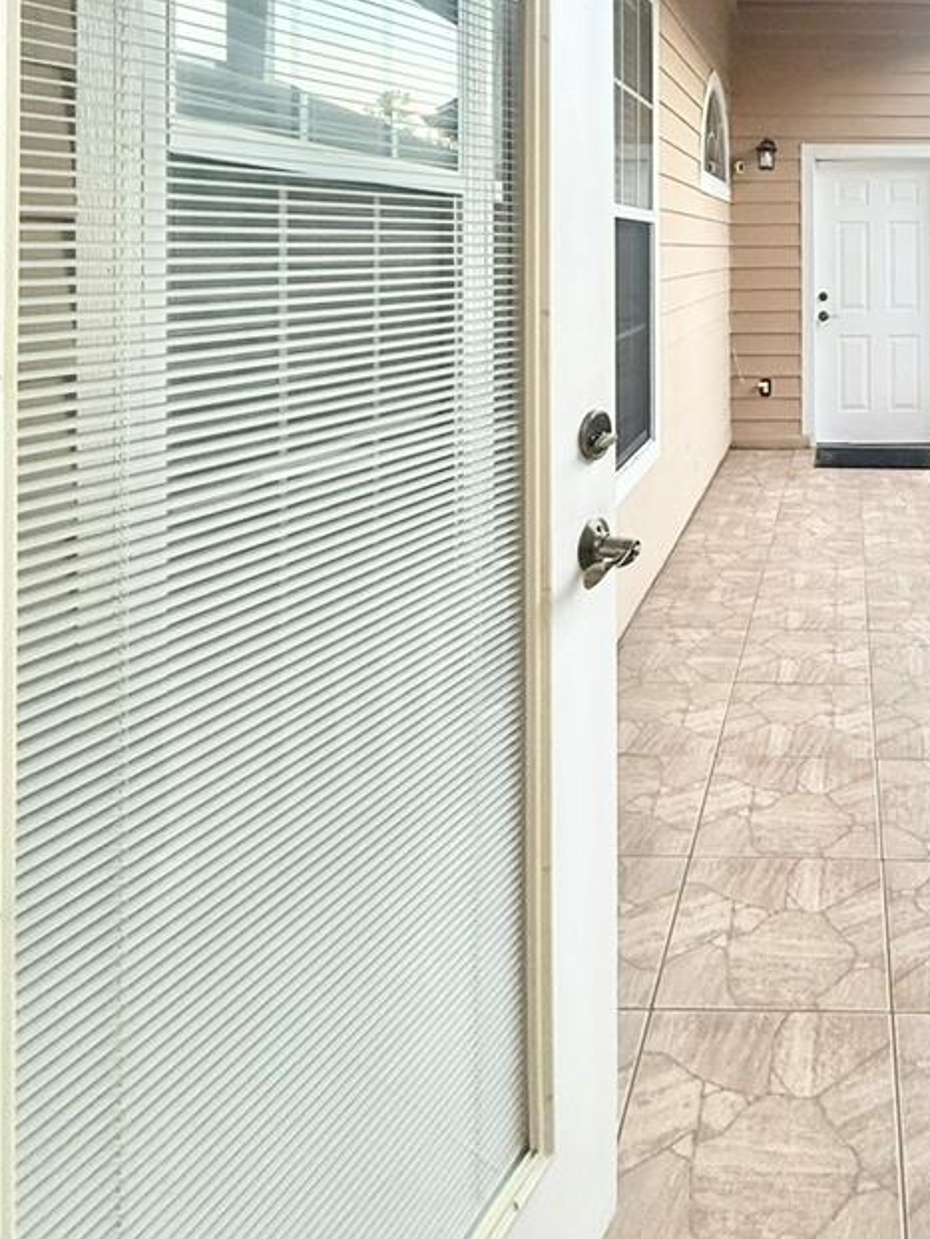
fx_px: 967
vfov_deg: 59.8
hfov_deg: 46.0
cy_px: 237
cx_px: 852
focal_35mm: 27
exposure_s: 1/120
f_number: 2.2
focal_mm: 2.22
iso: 200
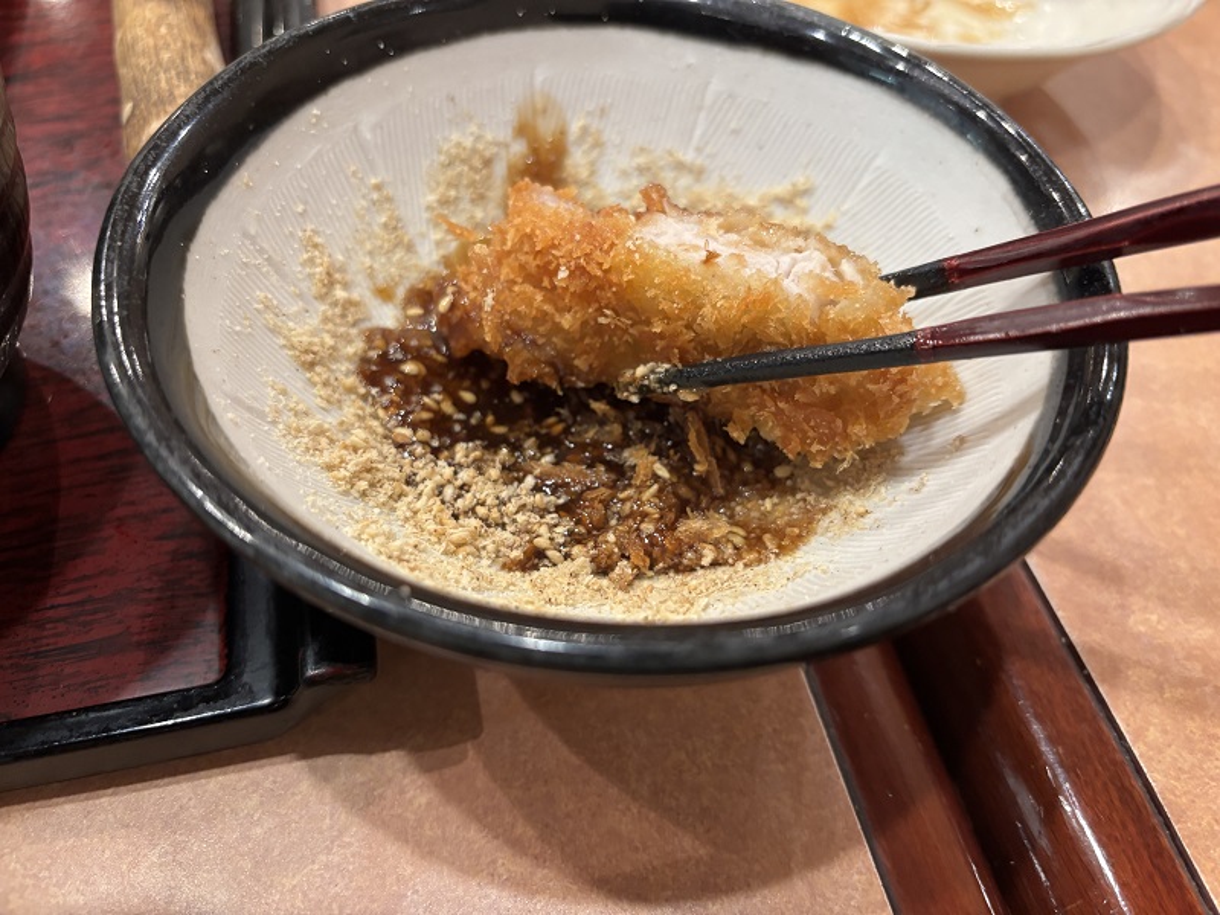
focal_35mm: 26
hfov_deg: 67.3
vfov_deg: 53.1
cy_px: 458
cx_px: 610
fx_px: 916
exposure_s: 1/60
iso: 250
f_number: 1.6
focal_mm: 5.96
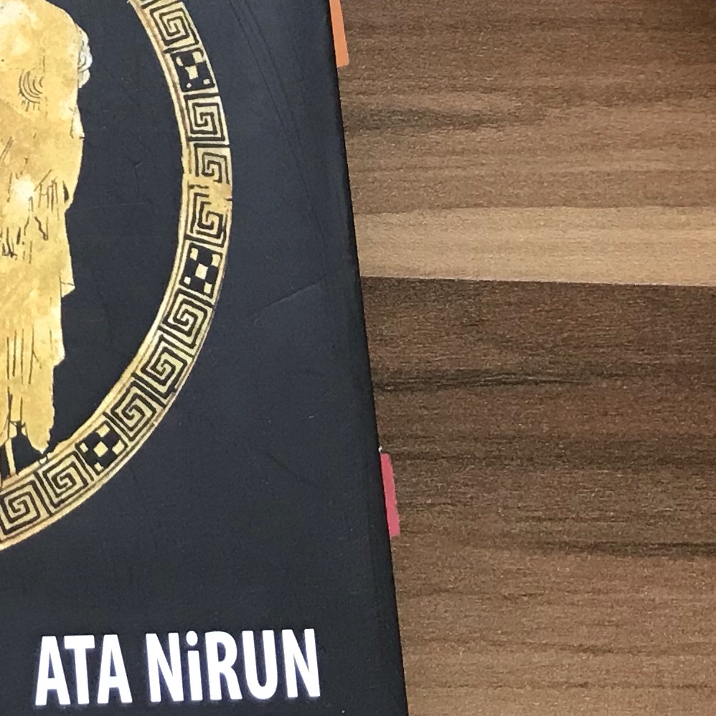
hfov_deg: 16.2
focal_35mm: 100
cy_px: -6
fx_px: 2340
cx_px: -283
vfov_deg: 17.0
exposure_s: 1/17
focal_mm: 3.99
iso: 50
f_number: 1.8
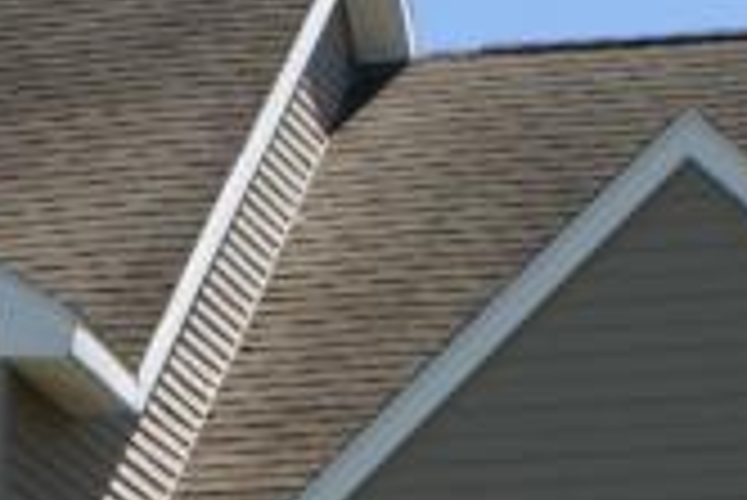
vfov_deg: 5.4
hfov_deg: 8.2
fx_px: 5171
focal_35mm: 249
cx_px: -207
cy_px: 1110
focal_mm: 24
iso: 100
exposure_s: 1/125
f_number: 11
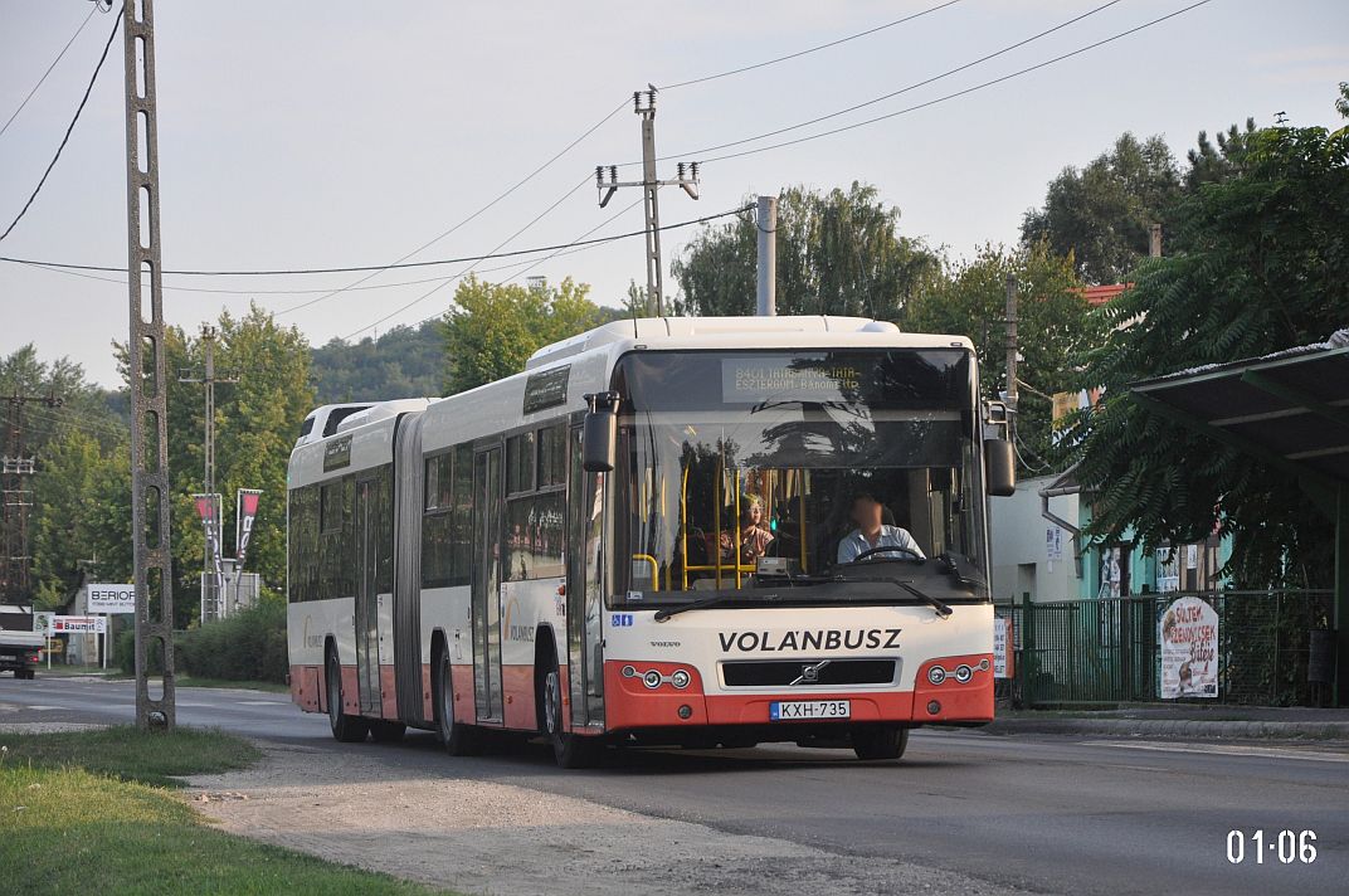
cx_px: 674
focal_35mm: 138
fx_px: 5165
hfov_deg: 14.9
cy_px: 448
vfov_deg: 9.9
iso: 800
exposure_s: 1/640
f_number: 5.6
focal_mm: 92
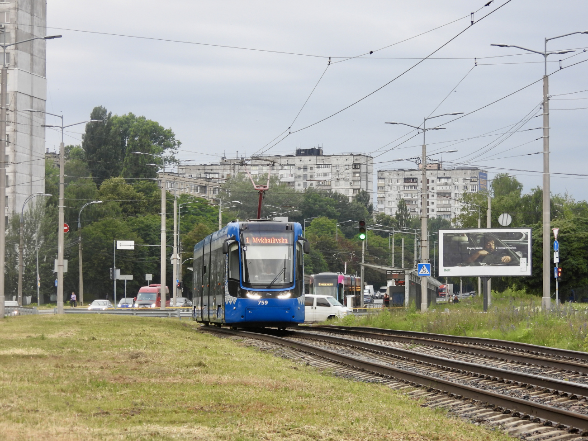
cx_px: 294
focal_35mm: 125
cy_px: 220
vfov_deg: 11.9
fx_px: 2123
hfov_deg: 15.8
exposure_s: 1/60
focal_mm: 22.3
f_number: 4
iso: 100
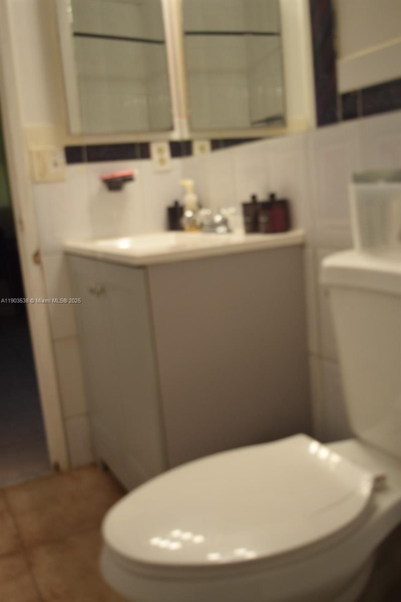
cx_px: 200
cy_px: 301
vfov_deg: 53.1
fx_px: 601
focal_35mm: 36
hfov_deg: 36.9
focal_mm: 24
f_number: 4
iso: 500
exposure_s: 1/60
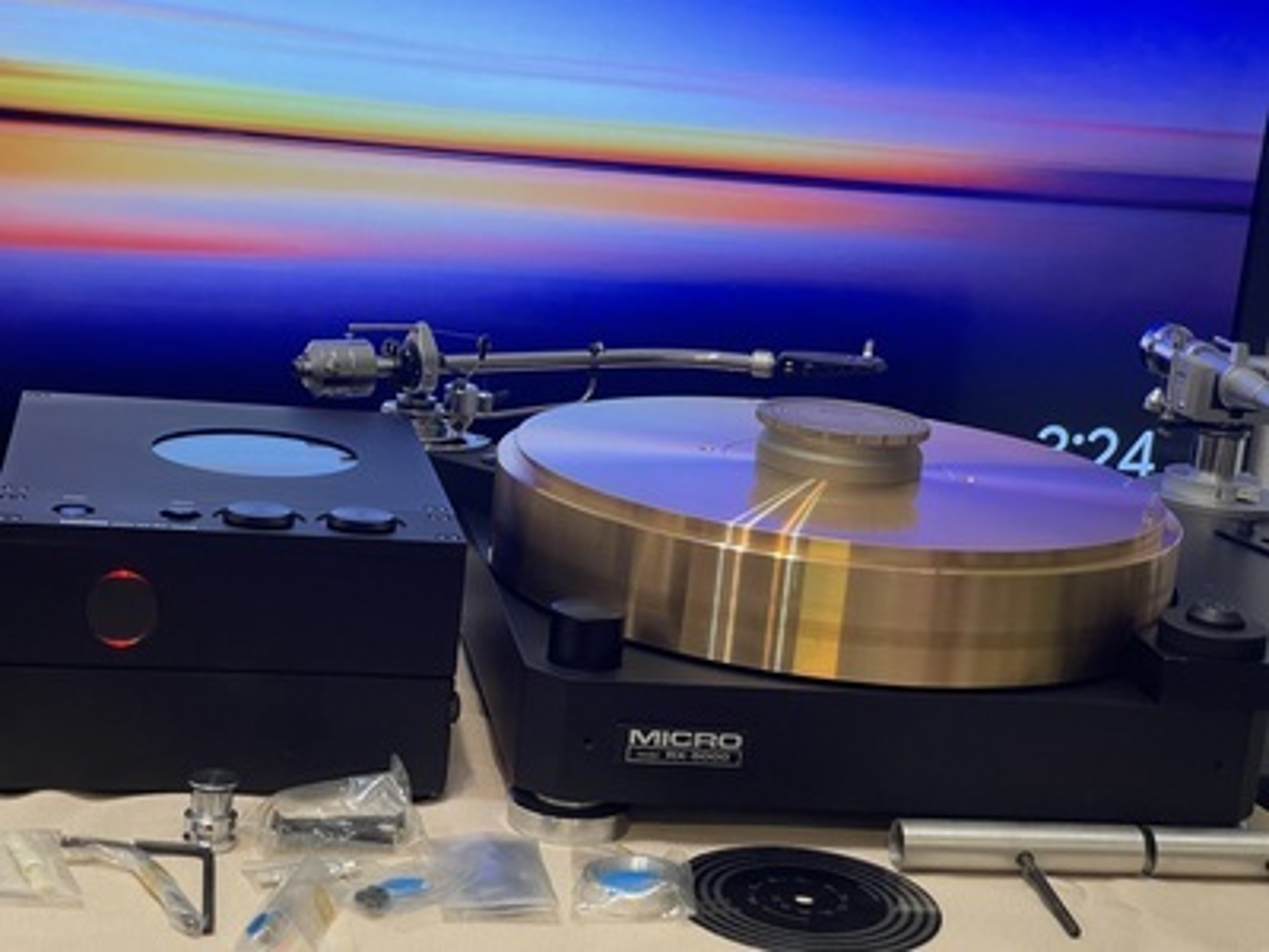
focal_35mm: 64
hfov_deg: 30.3
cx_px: 634
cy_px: 476
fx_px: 2346
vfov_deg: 22.9
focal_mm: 7.5
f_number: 2.2
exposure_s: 1/60
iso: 200
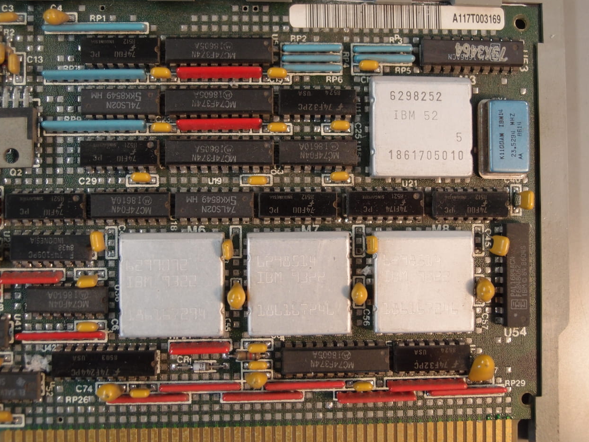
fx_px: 664
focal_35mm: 39
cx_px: 288
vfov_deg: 36.8
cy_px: 224
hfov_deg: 47.9
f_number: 2
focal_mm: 8.2
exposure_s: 1/80
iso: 125
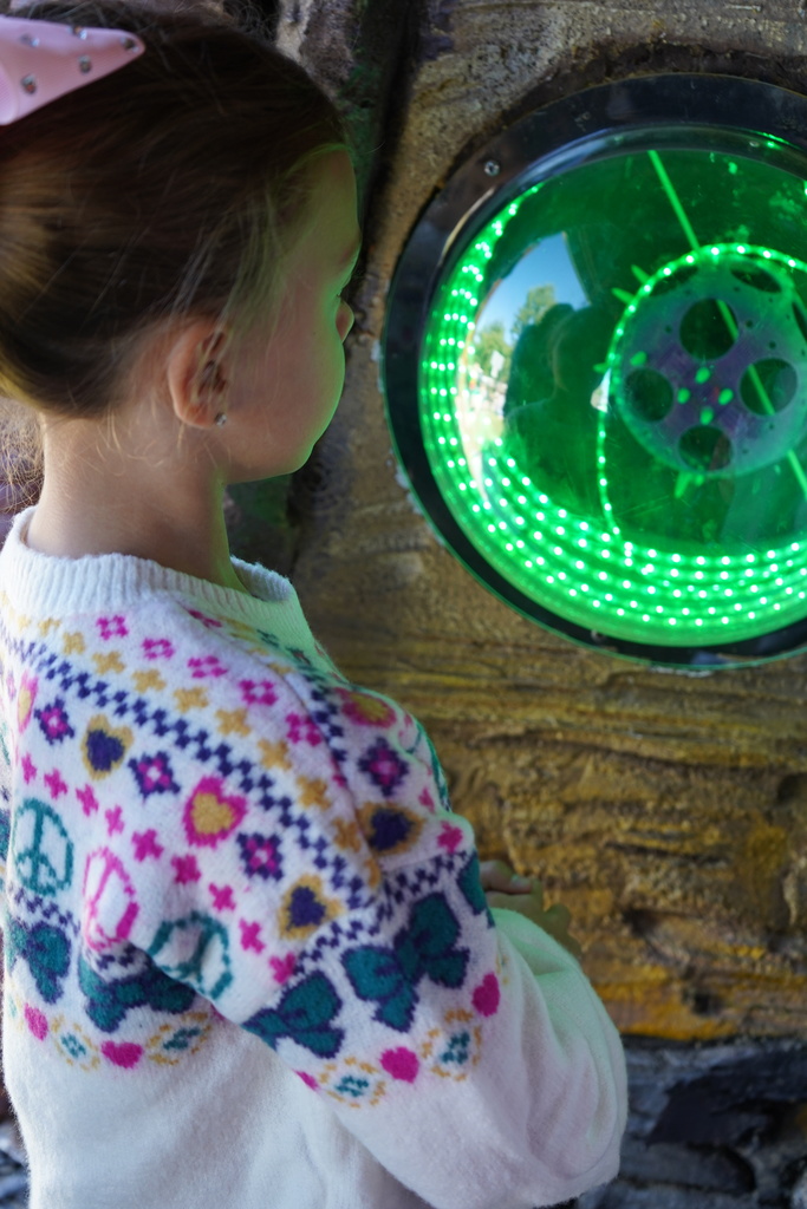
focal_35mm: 47
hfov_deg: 28.7
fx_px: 1580
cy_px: 604
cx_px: 404
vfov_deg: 41.9
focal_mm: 47
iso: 800
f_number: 4.5
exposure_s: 1/160
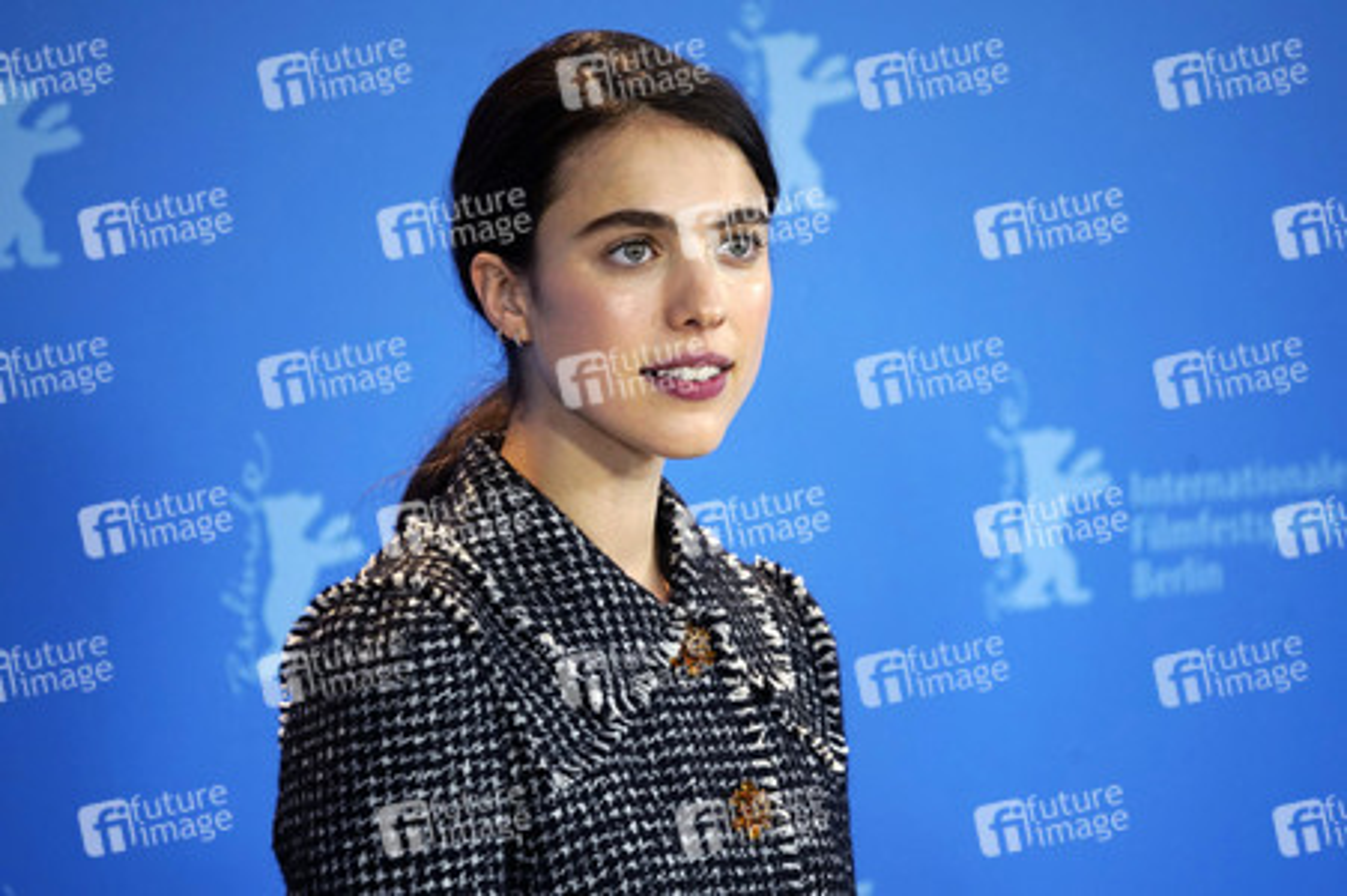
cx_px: 674
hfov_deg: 10.3
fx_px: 7478
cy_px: 448
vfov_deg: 6.9
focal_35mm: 200
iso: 3200
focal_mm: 200
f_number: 5.6
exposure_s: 1/200
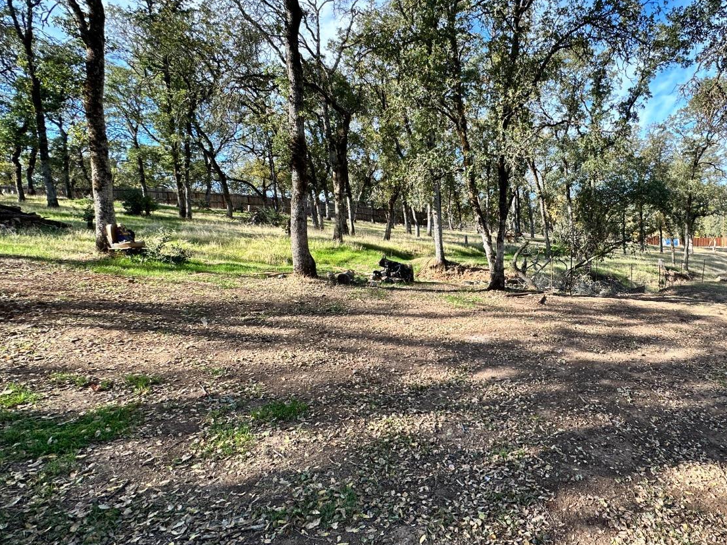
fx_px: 399
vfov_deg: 68.7
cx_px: 482
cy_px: 266
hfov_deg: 81.9
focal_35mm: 19
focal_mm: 2.22
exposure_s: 1/449
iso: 40
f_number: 2.2
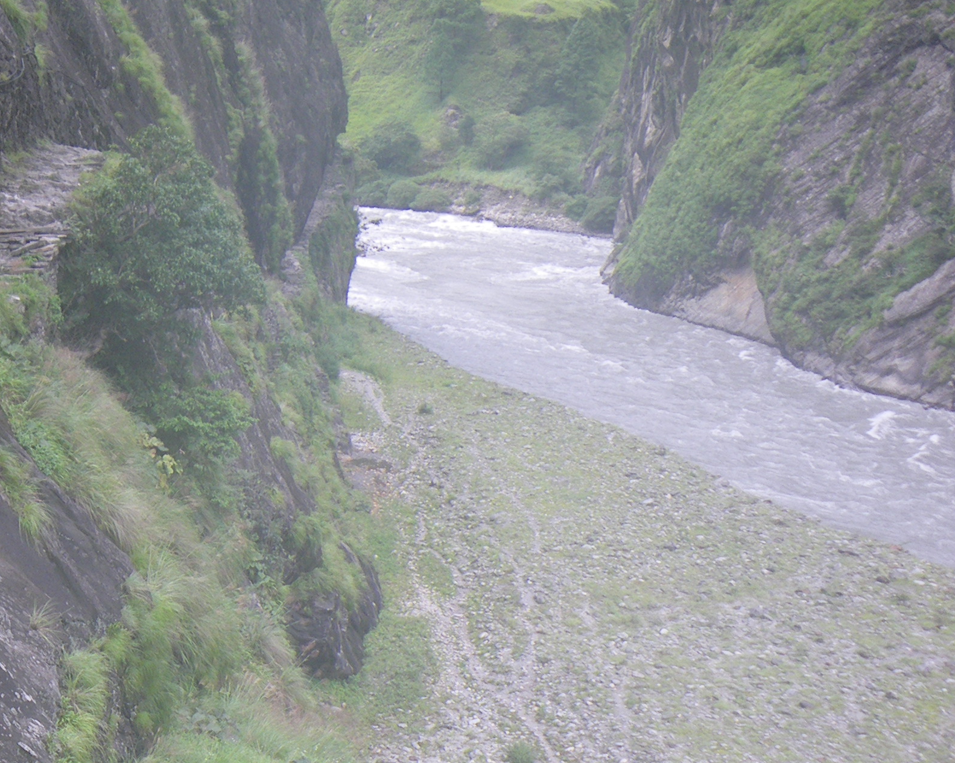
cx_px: -70
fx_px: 1780
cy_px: 806
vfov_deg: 23.0
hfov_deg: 27.7
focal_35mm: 63
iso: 50
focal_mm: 5
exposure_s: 1/80
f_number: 3.5
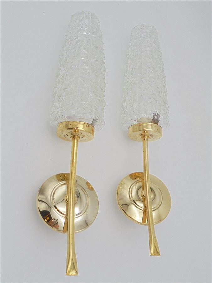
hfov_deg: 37.7
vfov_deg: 49.0
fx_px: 310
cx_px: 106
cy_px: 142
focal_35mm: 38
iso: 100
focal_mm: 6.9
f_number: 4.2
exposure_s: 1/250
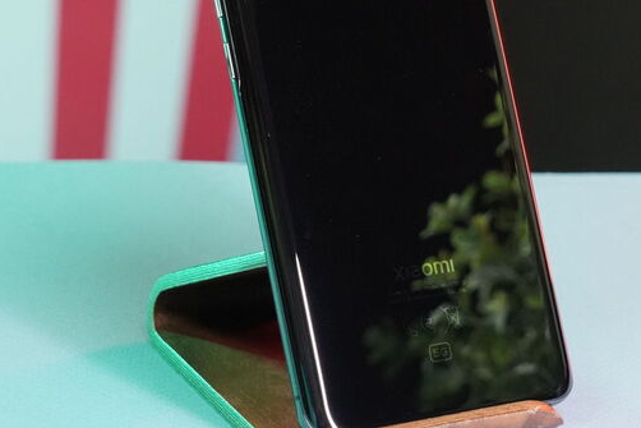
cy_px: 101
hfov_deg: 15.3
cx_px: 394
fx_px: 2386
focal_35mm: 134
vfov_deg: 10.2
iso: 5000
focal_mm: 70
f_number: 8
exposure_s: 1/200
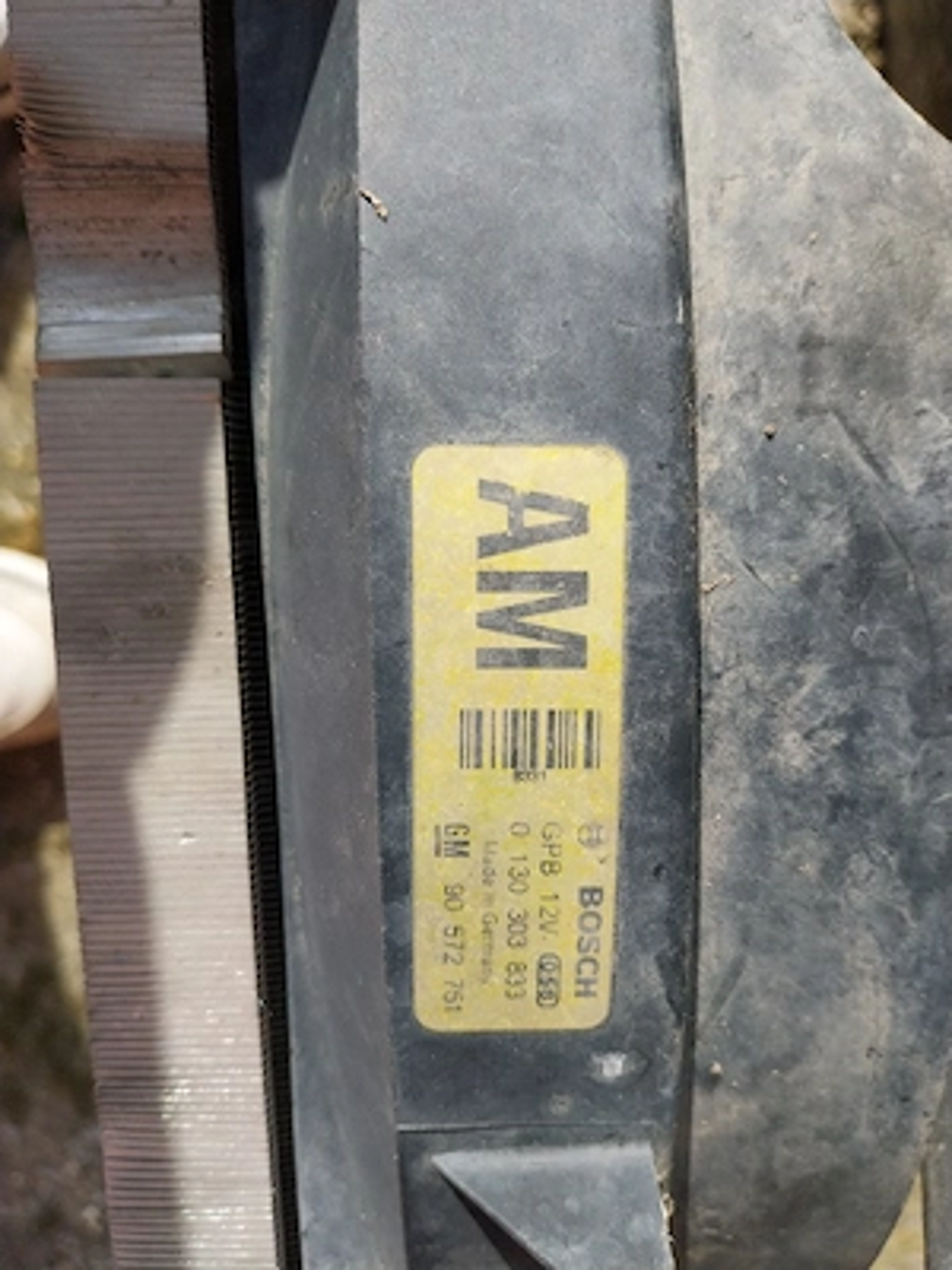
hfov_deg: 53.1
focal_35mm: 26
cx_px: 476
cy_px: 635
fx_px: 953
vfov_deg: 67.3
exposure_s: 1/588
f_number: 1.8
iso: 25
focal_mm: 4
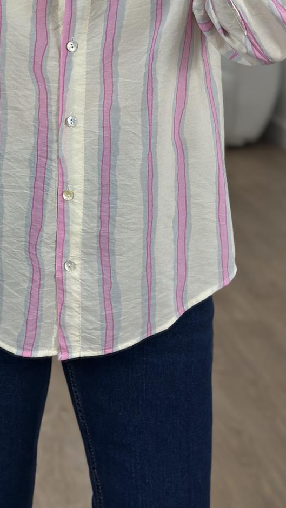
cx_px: 67
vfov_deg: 23.7
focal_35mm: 89
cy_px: 143
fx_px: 1199
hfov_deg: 13.5
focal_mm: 6.86
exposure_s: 1/287
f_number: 1.78
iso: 80
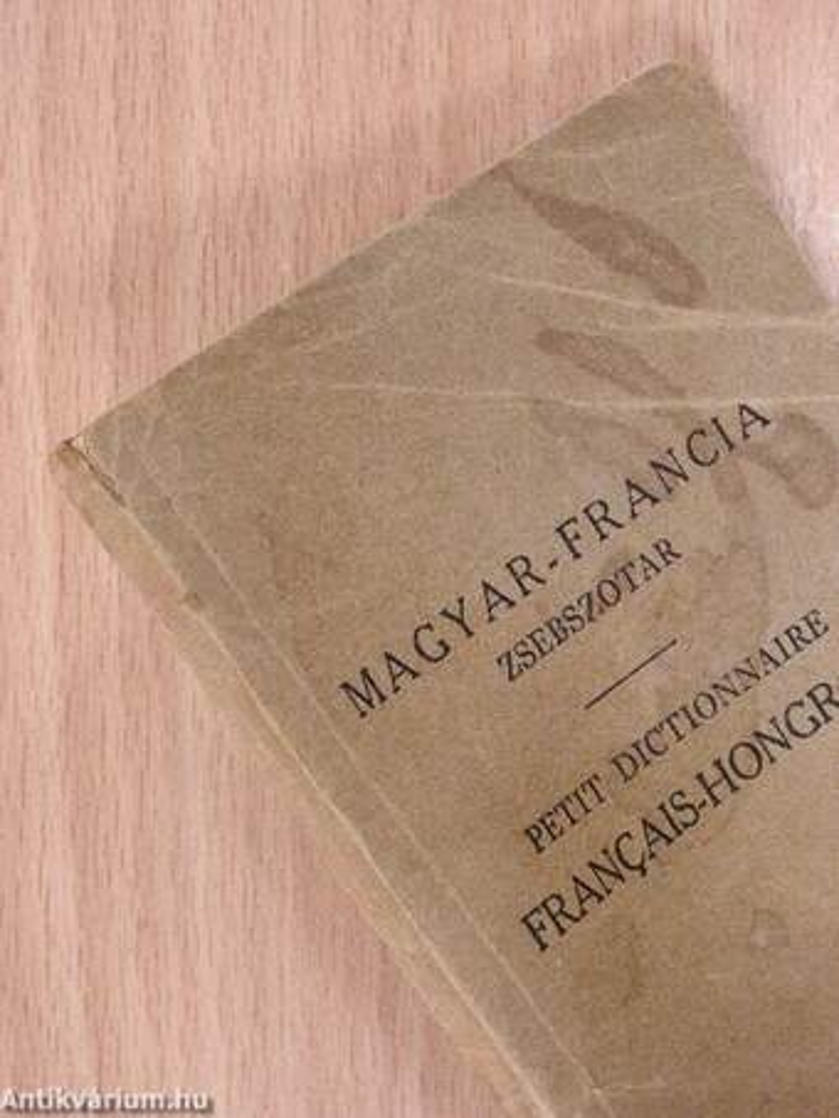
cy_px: 559
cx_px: 420
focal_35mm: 125
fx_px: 4038
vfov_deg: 15.8
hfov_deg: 11.9
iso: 1100
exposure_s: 1/80
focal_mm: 22.4
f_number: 5
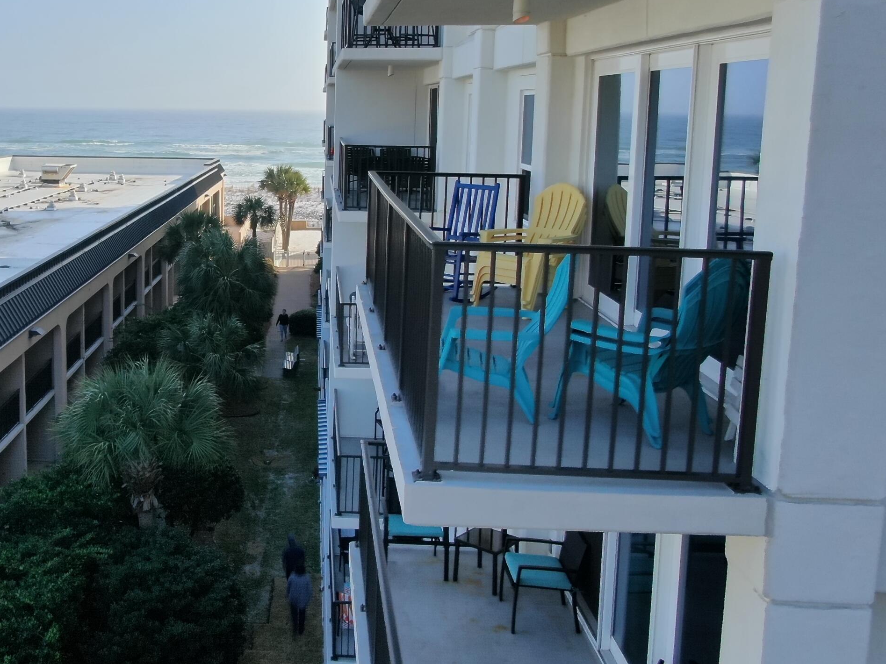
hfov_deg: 47.4
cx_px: 236
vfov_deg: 37.5
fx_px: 973
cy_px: 244
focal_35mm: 38
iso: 100
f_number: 2.8
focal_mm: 4.39
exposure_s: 1/800
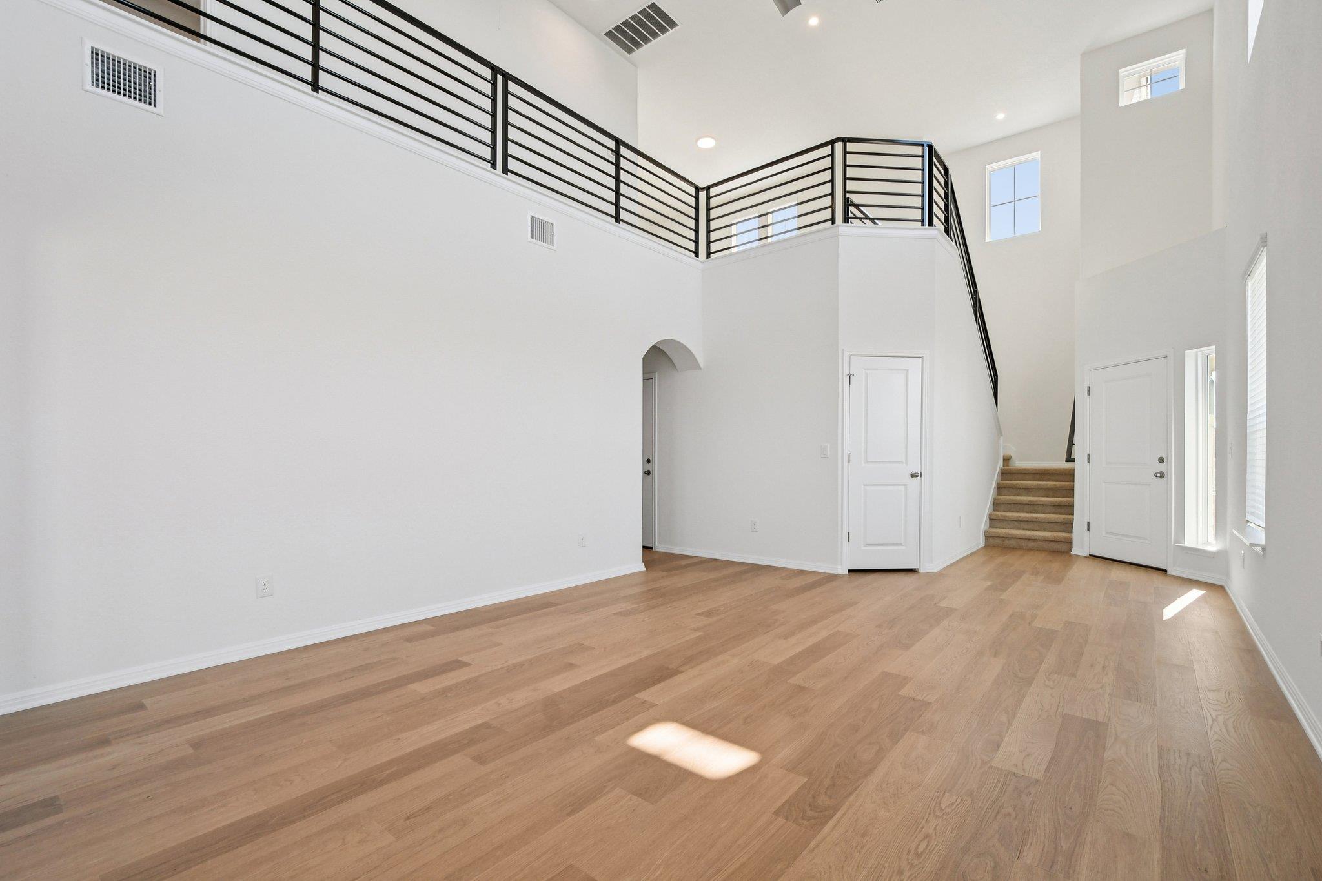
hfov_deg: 100.4
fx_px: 551
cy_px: 440
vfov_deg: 77.3
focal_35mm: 15
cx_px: 661
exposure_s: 1/200
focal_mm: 10
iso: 400
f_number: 8
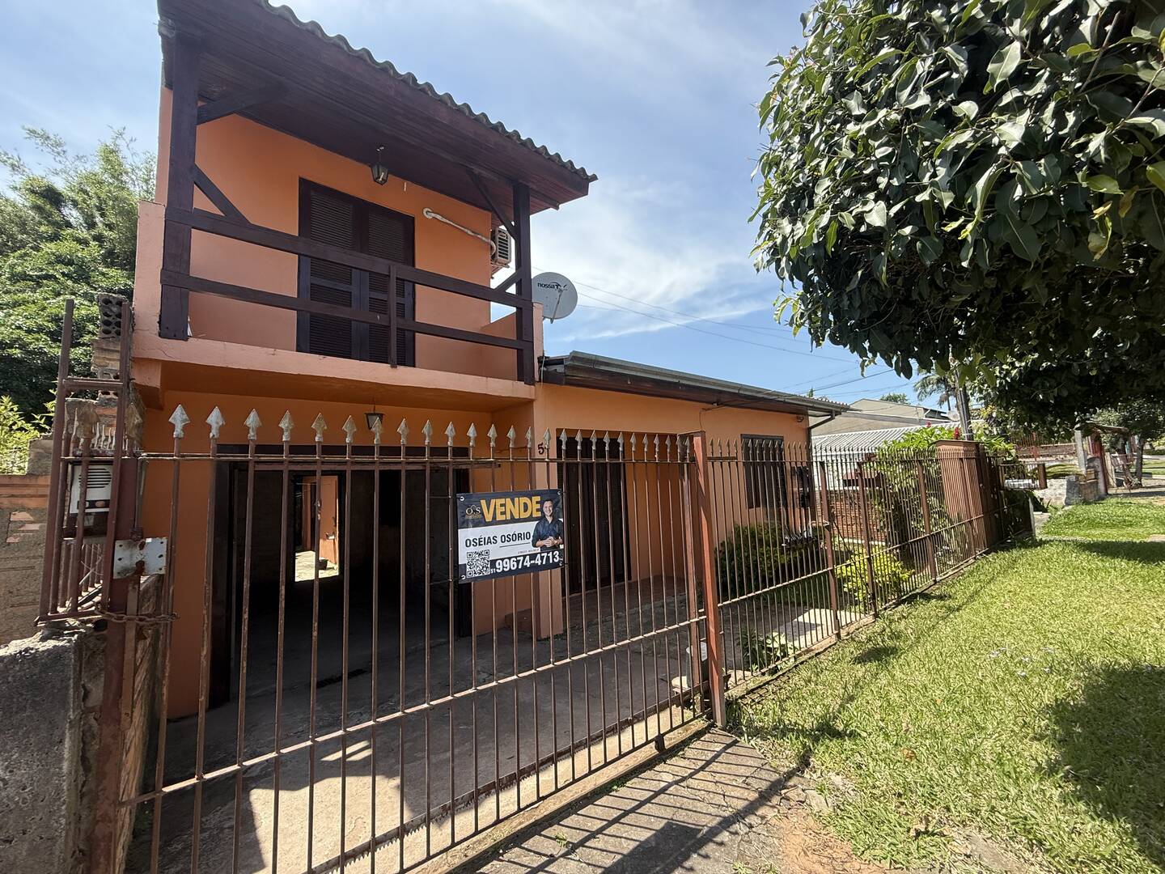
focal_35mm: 14
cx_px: 582
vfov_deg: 85.7
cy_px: 437
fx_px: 471
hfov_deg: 102.1
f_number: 2.2
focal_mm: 2.22
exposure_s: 1/928
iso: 64
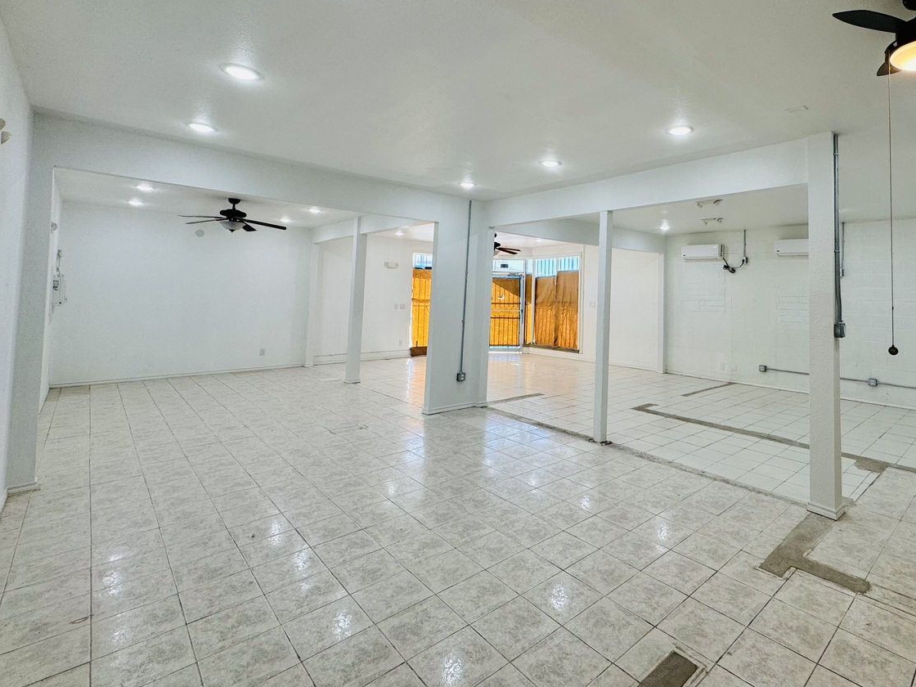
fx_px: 476
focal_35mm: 18
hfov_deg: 85.9
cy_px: 268
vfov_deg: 70.7
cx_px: 577
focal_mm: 2.22
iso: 64
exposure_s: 1/120
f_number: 2.2
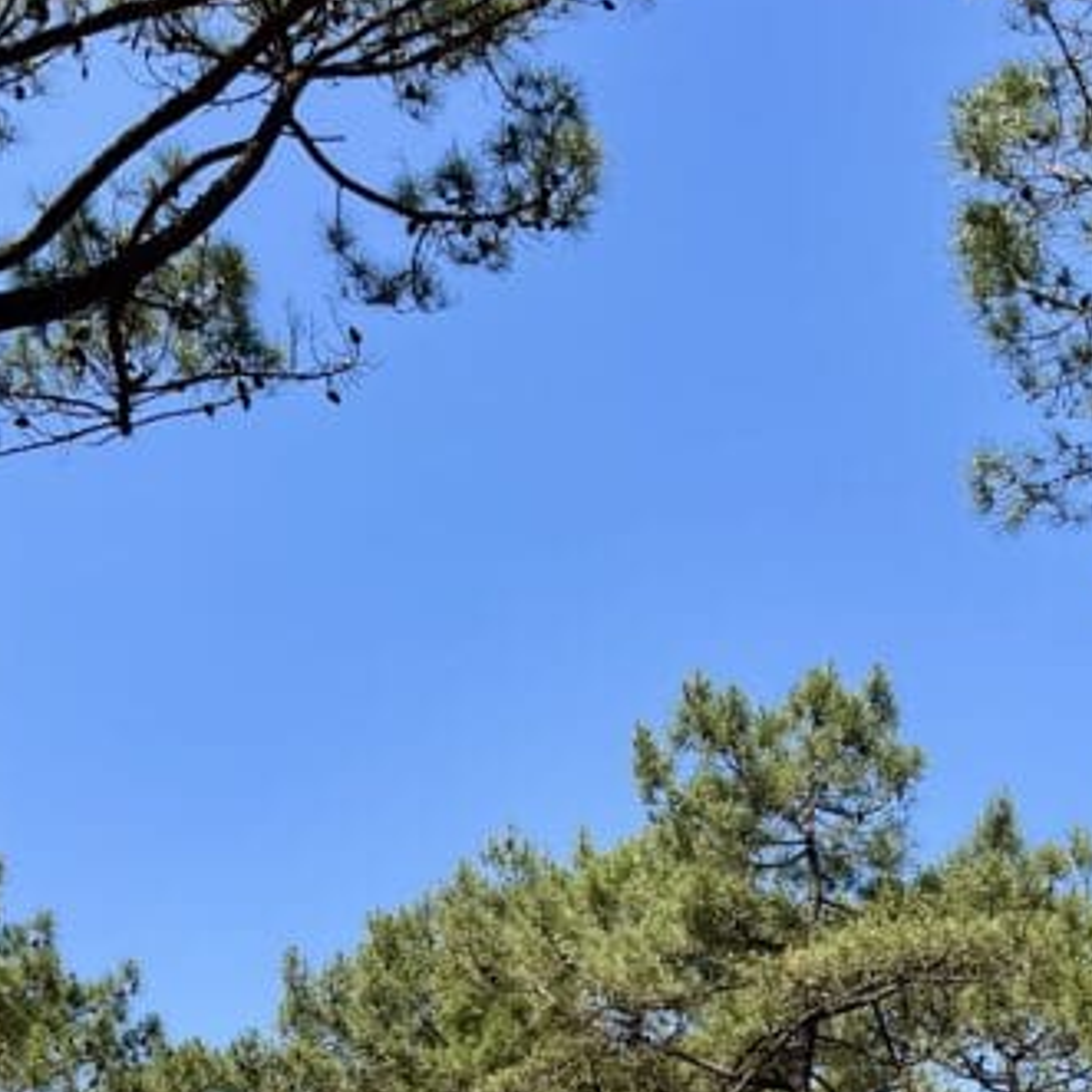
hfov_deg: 24.2
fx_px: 2534
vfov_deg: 21.3
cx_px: 709
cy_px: 1537
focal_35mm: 71
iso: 50
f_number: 1.5
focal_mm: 5.7
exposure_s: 1/2841
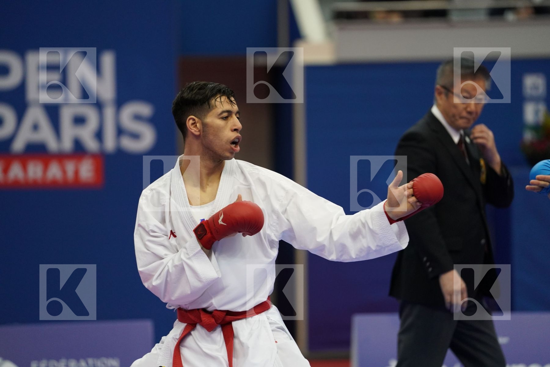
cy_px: 184
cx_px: 275
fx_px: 3025
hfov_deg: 10.4
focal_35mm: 198
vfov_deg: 6.9
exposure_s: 1/1000
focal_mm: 198
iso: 2500
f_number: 2.8
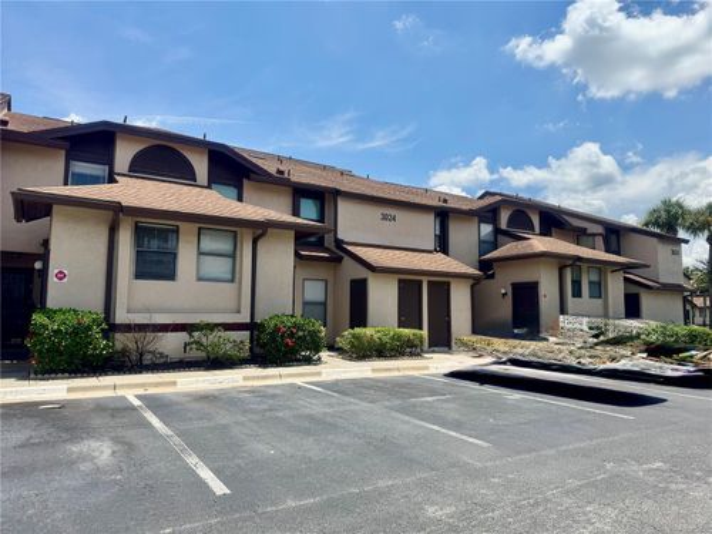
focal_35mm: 24
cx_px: 356
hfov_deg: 71.6
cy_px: 267
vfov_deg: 56.8
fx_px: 494
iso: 80
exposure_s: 1/5348
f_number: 1.78
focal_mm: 6.76
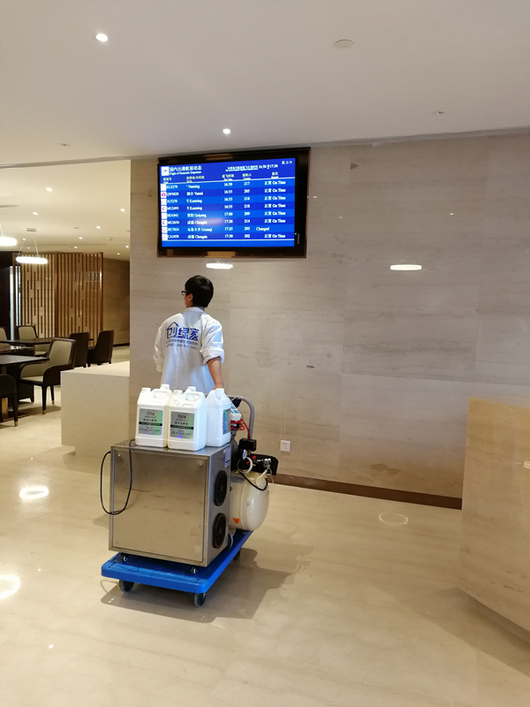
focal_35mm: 27
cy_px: 354
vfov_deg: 65.3
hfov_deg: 51.4
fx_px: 551
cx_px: 265
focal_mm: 3.84
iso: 320
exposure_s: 1/33.3
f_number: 2.2
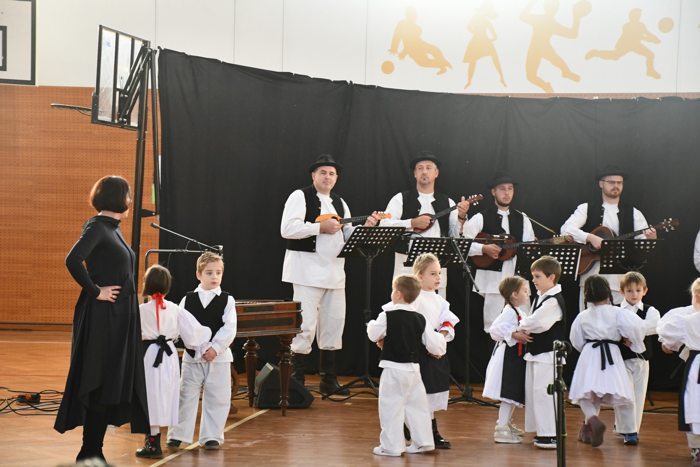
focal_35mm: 99
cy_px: 234
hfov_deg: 20.6
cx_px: 350
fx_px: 1925
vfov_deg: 13.8
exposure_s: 1/125
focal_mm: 66
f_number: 5
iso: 2500
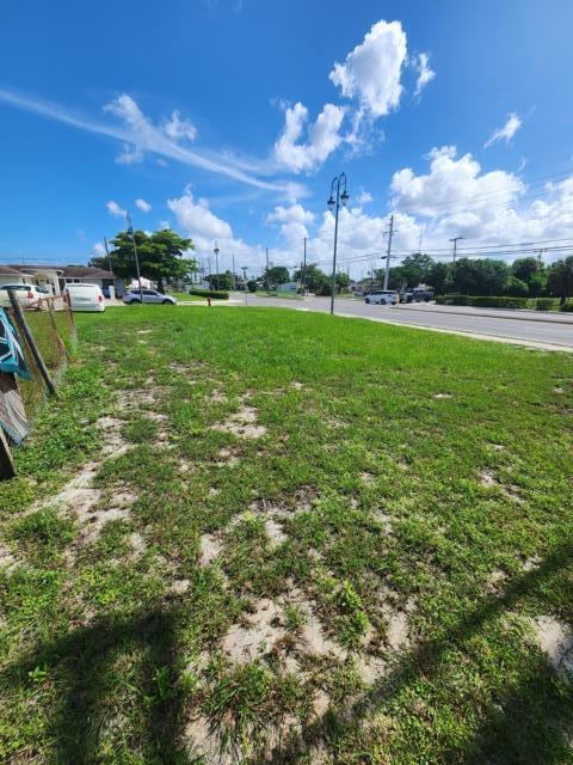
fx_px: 287
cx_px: 286
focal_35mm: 13
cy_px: 382
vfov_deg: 106.2
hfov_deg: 89.9
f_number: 2.2
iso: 50
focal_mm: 2.2
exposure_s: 1/2333
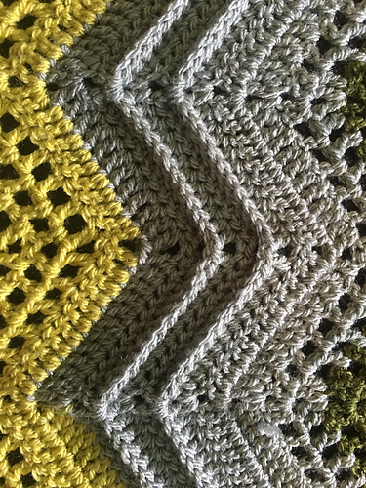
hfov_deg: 48.2
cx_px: 183
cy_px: 244
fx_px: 409
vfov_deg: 61.7
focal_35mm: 29
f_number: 2.2
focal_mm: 4.15
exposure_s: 1/17
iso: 100
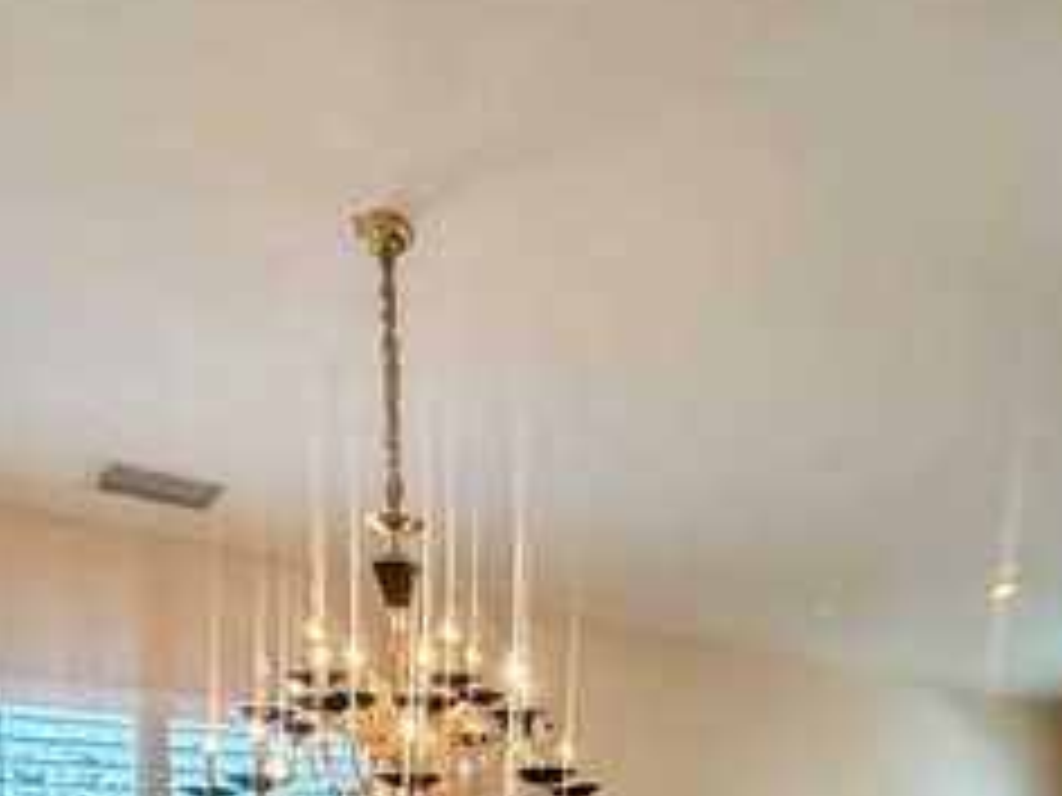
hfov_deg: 45.3
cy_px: 904
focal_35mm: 38
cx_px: 914
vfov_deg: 32.5
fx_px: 1166
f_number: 2.2
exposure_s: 1/60
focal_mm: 2.22
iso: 250
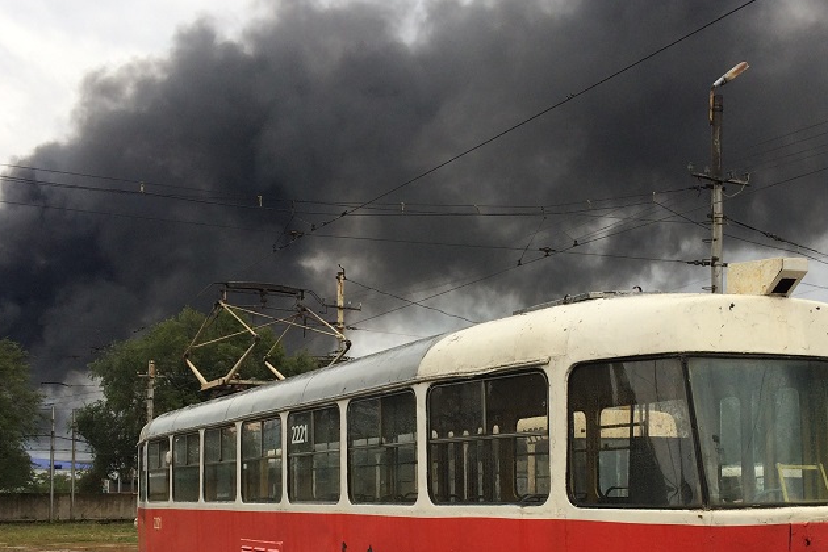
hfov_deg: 40.3
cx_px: 451
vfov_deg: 27.1
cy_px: 419
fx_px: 1127
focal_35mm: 49
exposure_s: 1/339
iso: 32
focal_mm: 4.15
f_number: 2.2
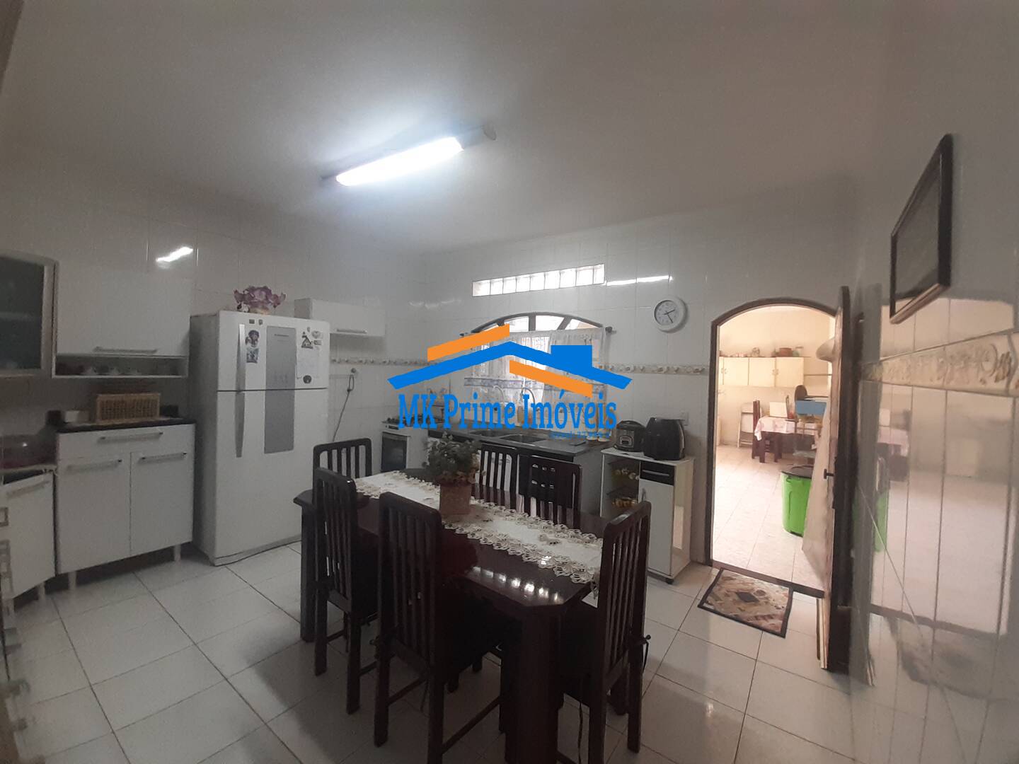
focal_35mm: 13
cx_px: 510
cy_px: 382
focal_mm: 1.13
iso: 200
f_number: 2.2
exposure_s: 1/40
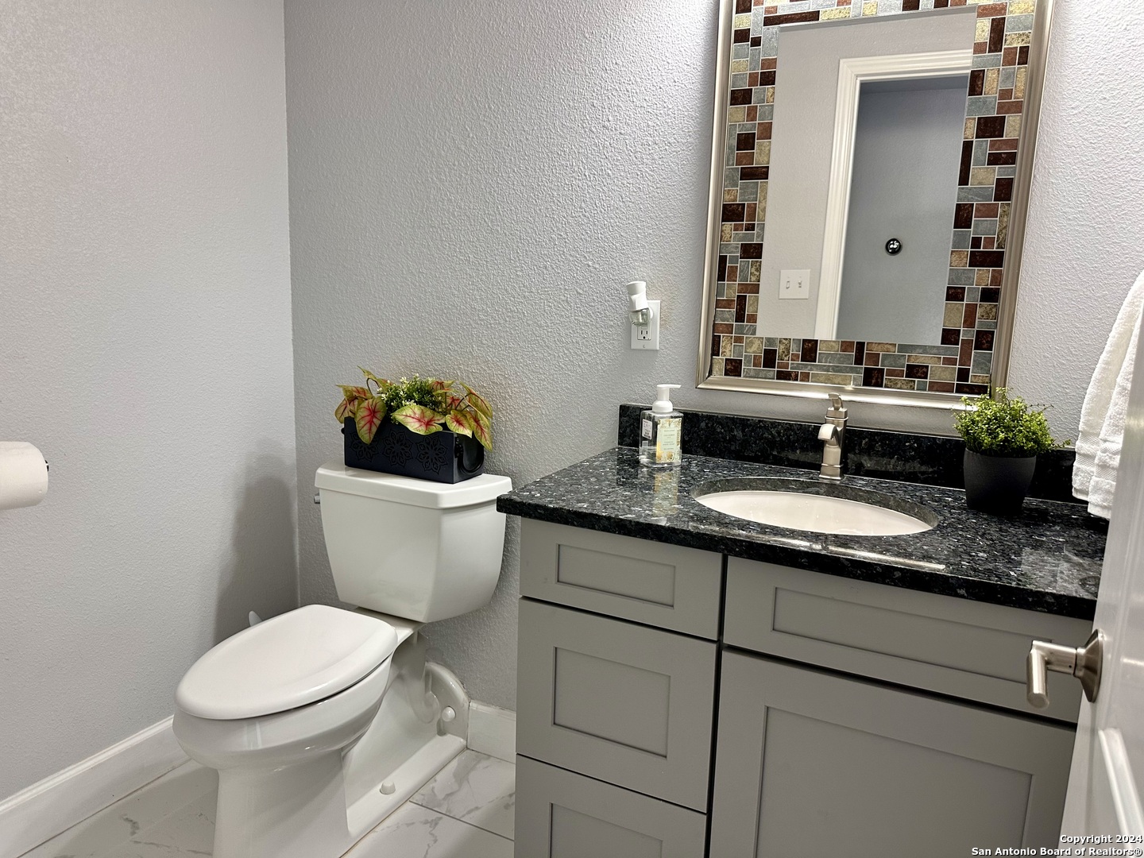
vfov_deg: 56.8
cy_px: 429
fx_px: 793
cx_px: 572
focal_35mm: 24
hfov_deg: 71.6
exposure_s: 1/60
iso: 125
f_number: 1.78
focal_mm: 6.86
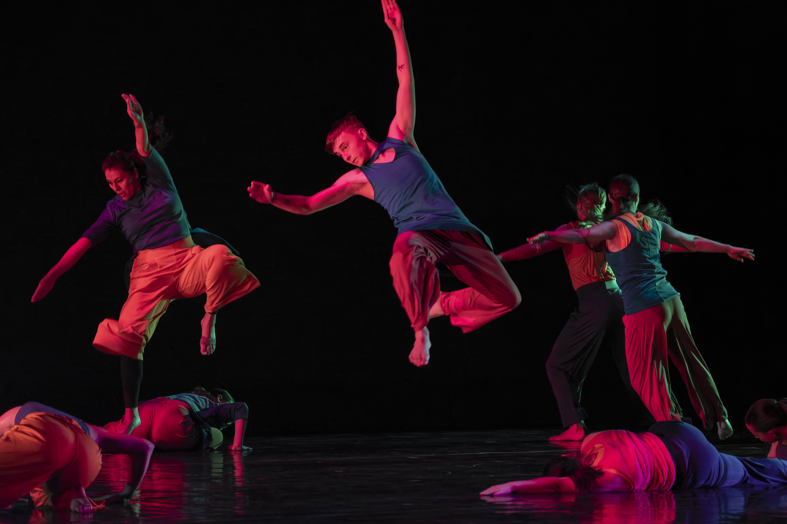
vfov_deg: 10.1
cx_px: 394
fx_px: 2973
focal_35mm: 136
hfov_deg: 15.1
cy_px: 262
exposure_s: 1/400
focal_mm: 90.4
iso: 6400
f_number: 3.9
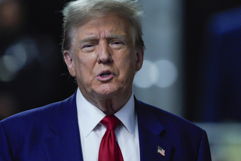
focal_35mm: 750
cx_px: 120
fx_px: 5020
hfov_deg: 2.7
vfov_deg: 1.8
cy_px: 80
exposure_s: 1/160
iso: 4000
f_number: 4
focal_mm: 500
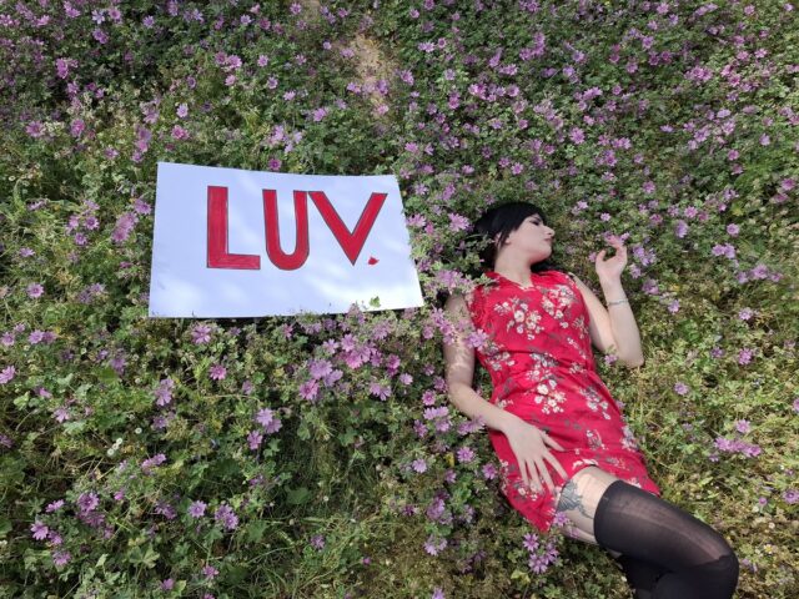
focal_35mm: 23
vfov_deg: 58.9
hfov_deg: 73.9
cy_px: 300
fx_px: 531
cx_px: 400
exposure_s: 1/1305
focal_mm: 5.54
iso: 50
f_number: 1.8
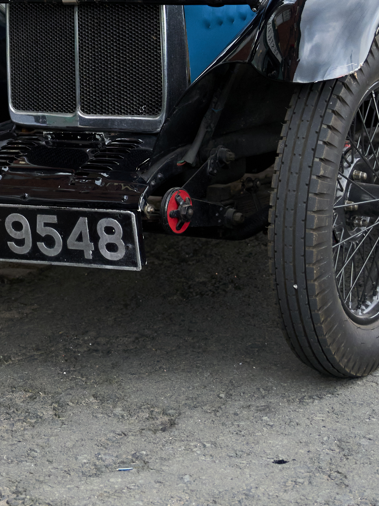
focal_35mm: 129
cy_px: -6
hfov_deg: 11.4
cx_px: -6
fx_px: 1883
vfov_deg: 15.0
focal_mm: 42
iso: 1600
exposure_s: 1/1600
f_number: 2.8
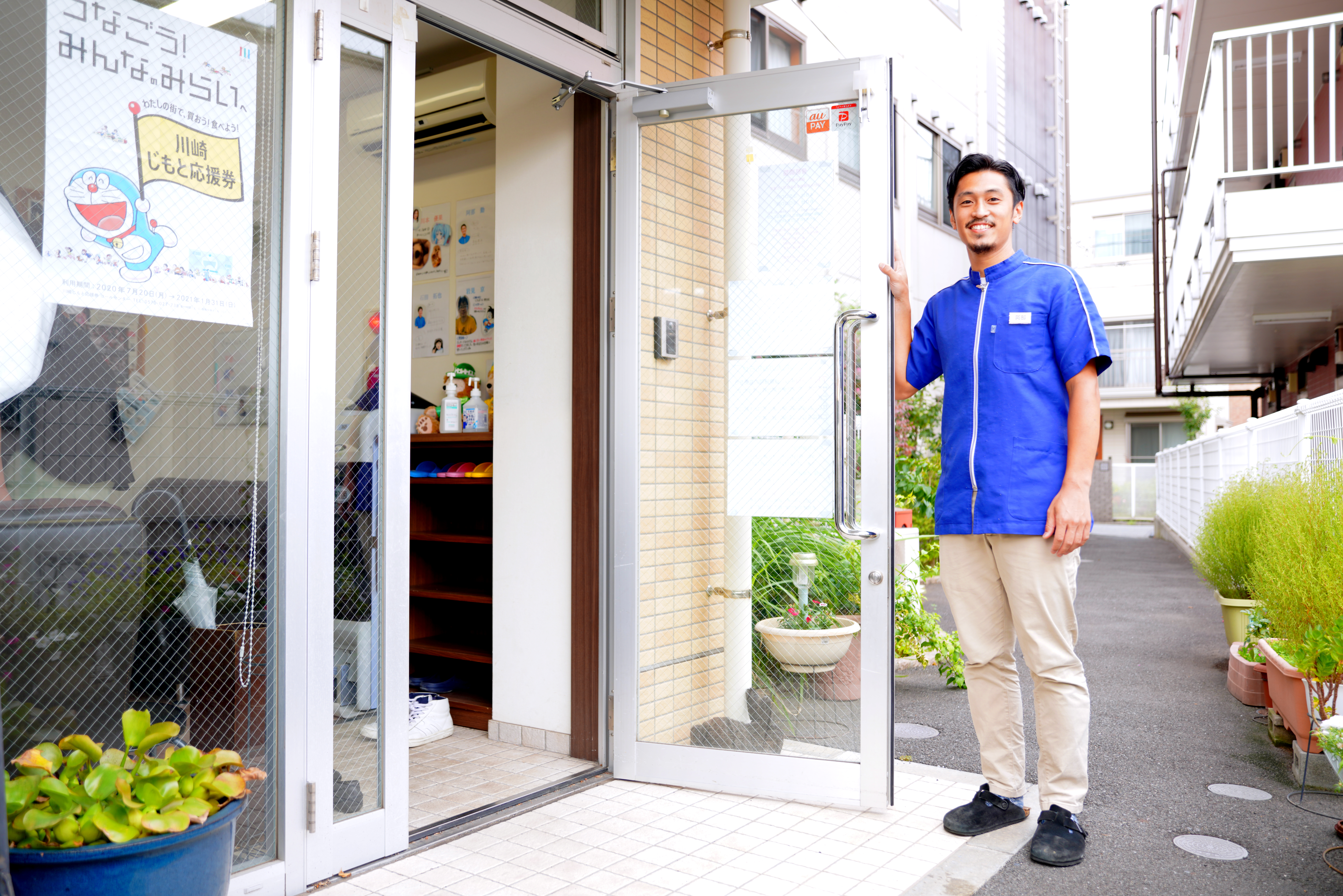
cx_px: 672
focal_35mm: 30
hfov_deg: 61.9
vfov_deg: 43.6
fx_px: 1119
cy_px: 448
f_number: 2.8
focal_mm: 30
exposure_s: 1/160
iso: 200
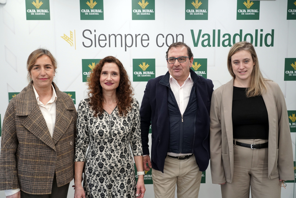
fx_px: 280
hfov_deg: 55.8
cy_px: 99
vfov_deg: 38.9
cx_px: 148
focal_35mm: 34
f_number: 4
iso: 1250
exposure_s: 1/160
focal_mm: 34
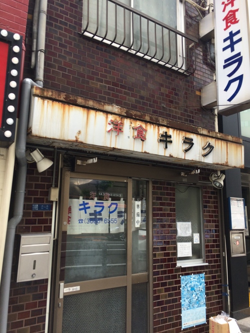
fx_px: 279
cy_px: 166
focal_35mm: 29
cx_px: 125
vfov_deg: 61.7
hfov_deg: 48.2
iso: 32
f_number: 2.2
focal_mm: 4.15
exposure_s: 1/419
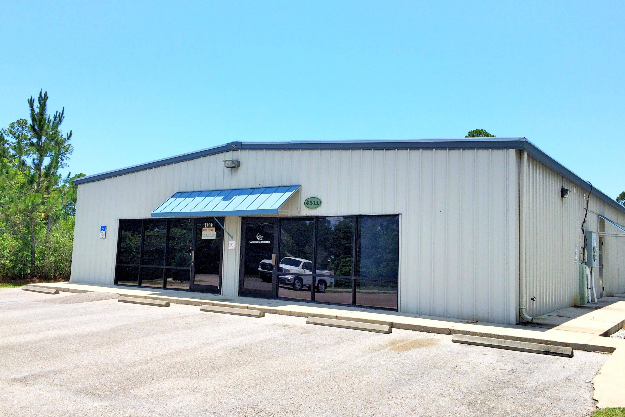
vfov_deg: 42.3
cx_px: 316
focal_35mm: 31
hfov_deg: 60.3
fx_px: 538
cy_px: 200
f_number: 2.2
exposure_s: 1/2053
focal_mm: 4.15
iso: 32
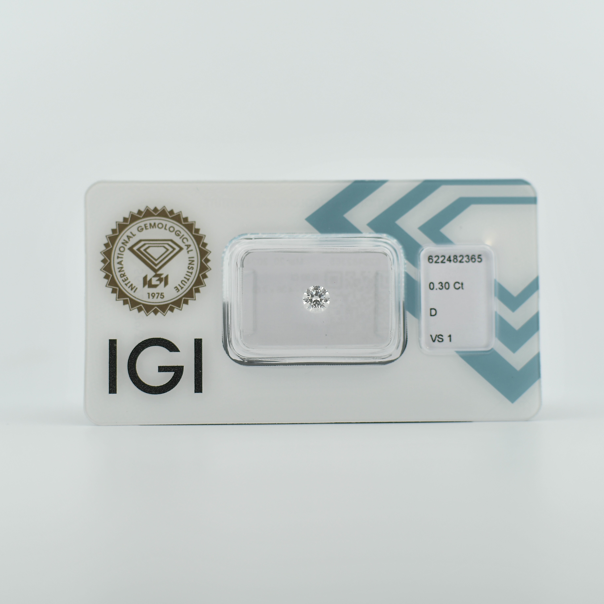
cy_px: 302
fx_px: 1323
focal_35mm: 67
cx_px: 315
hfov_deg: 25.7
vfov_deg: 25.7
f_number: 3.2
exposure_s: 1/320
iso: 63
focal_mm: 35
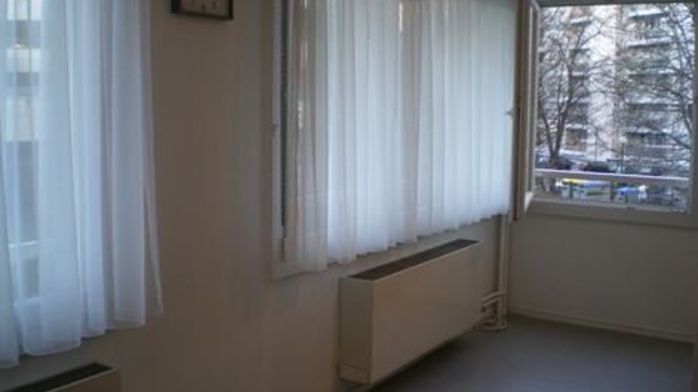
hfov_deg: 50.5
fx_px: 740
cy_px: 185
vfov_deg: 29.7
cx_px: 353
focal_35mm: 40
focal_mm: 6.3
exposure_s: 1/50
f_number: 3.1
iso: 125
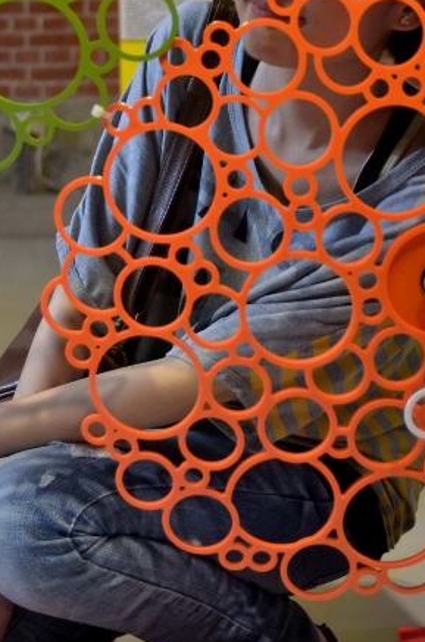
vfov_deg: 25.0
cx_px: 179
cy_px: 121
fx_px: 1424
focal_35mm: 80
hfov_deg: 17.0
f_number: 2.8
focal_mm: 27
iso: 100
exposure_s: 1/10
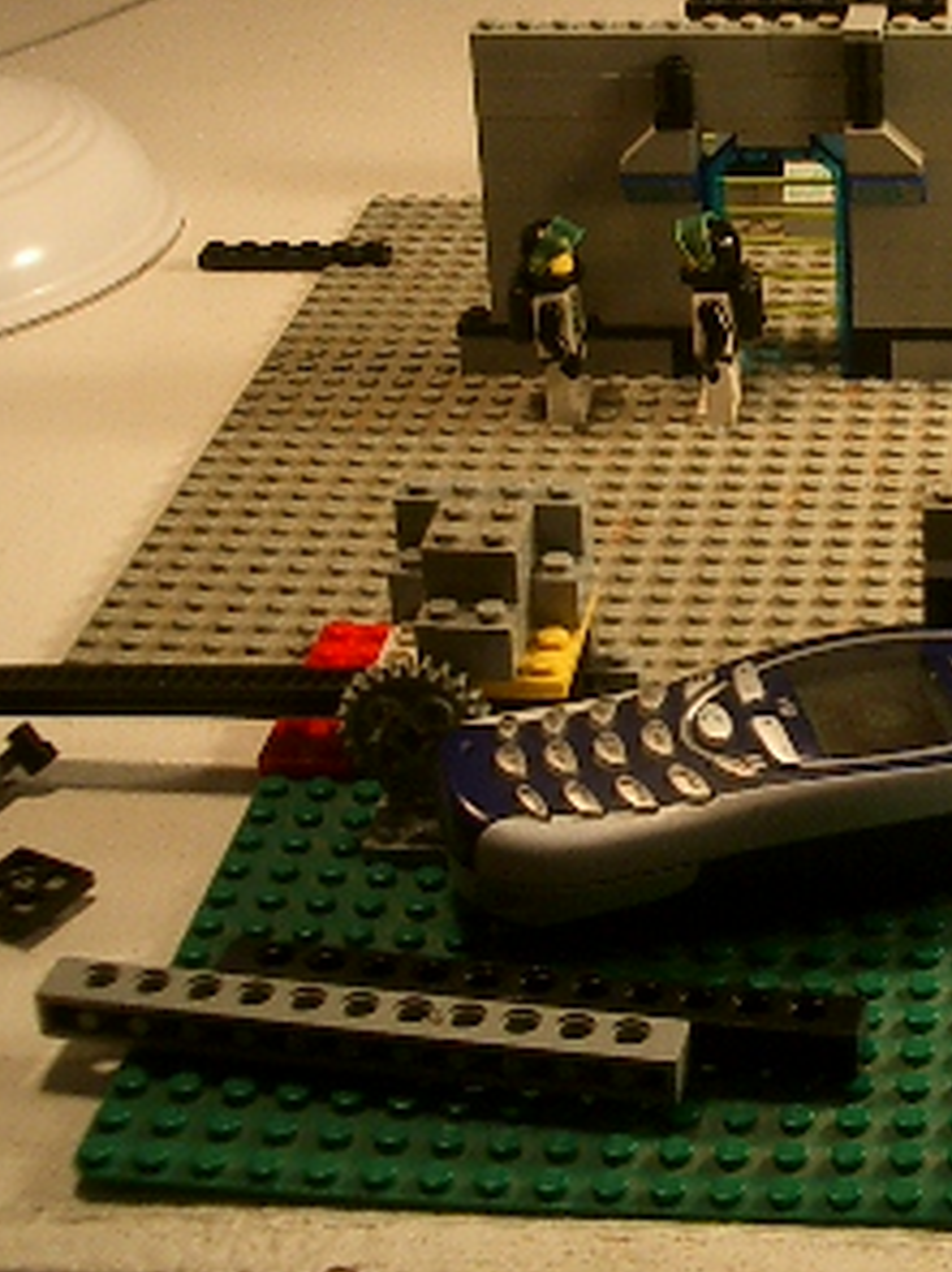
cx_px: 956
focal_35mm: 76
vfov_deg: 25.5
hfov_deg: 18.8
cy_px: 392
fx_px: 2789
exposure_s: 1/60
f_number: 2.6
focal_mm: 5.8
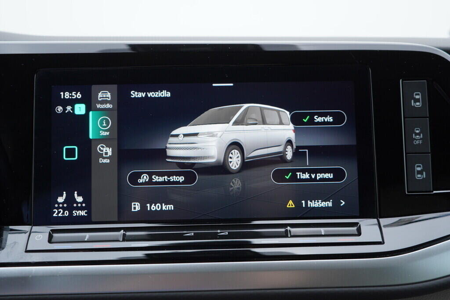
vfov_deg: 36.9
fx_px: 450
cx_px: 225
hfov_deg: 53.1
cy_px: 150
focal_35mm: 36
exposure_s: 1/50
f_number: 3.2
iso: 125
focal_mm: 24
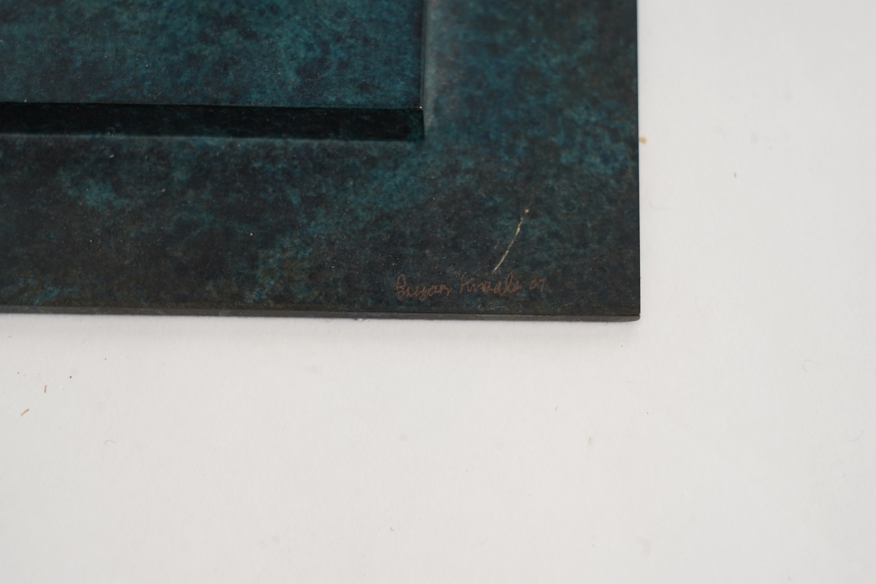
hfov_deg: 19.5
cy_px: 292
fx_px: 2555
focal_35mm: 105
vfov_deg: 13.0
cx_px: 438
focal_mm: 105
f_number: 9
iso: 640
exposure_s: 1/125
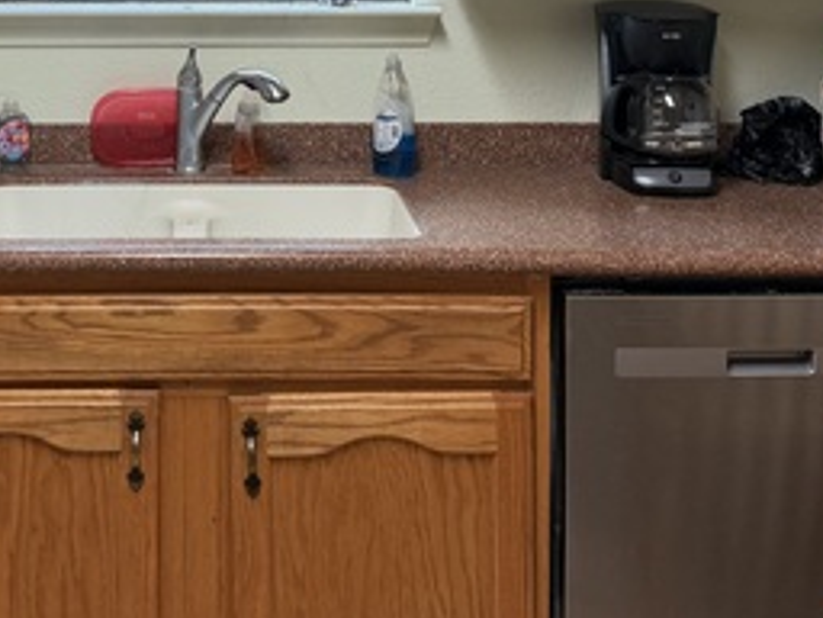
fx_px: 1427
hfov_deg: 31.6
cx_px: 203
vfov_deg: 23.1
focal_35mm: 60
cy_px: -39
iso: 200
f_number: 1.78
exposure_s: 1/60
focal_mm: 6.76
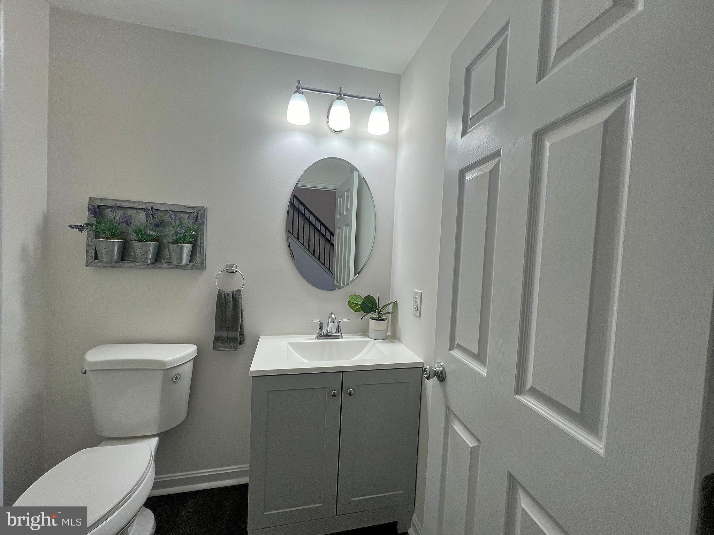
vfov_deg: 89.9
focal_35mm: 13
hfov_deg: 106.2
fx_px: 268
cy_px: 268
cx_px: 357
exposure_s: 1/120
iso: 50
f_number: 1.8
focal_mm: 1.6
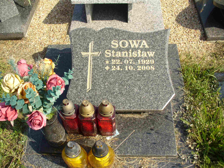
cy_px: 84
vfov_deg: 38.7
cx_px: 112
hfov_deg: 50.1
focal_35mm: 37
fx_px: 239
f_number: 5.6
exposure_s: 1/200
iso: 80
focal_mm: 6.1
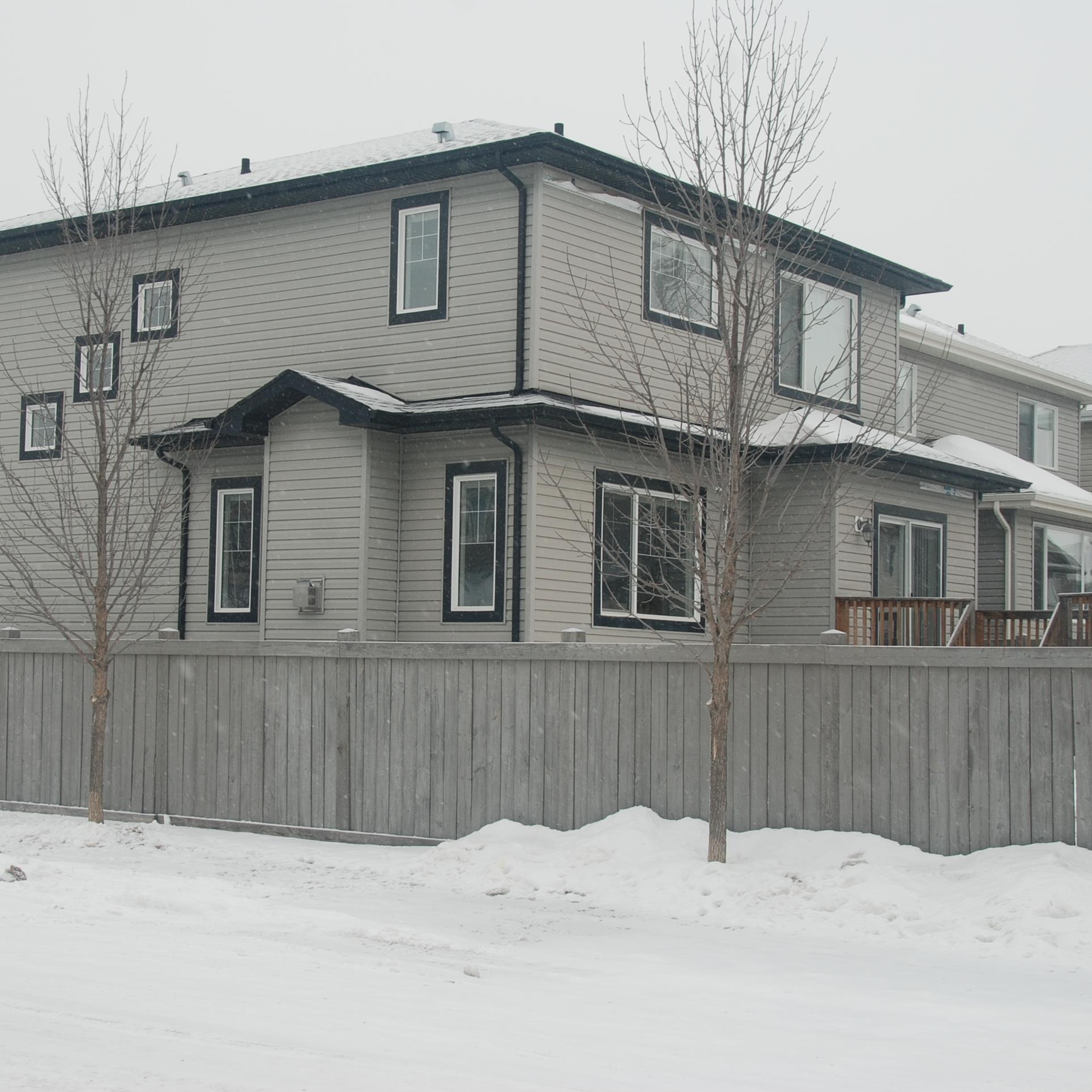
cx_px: 467
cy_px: 550
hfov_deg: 30.7
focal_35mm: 56
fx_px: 1986
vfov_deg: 30.7
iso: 100
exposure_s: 1/200
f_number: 7.1
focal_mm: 29
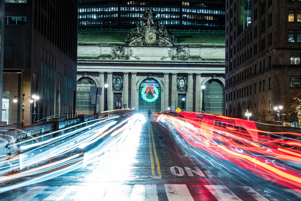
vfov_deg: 22.3
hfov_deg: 32.9
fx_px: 510
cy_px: 100
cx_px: 150
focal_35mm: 61
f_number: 16
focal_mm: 61
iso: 50
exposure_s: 15
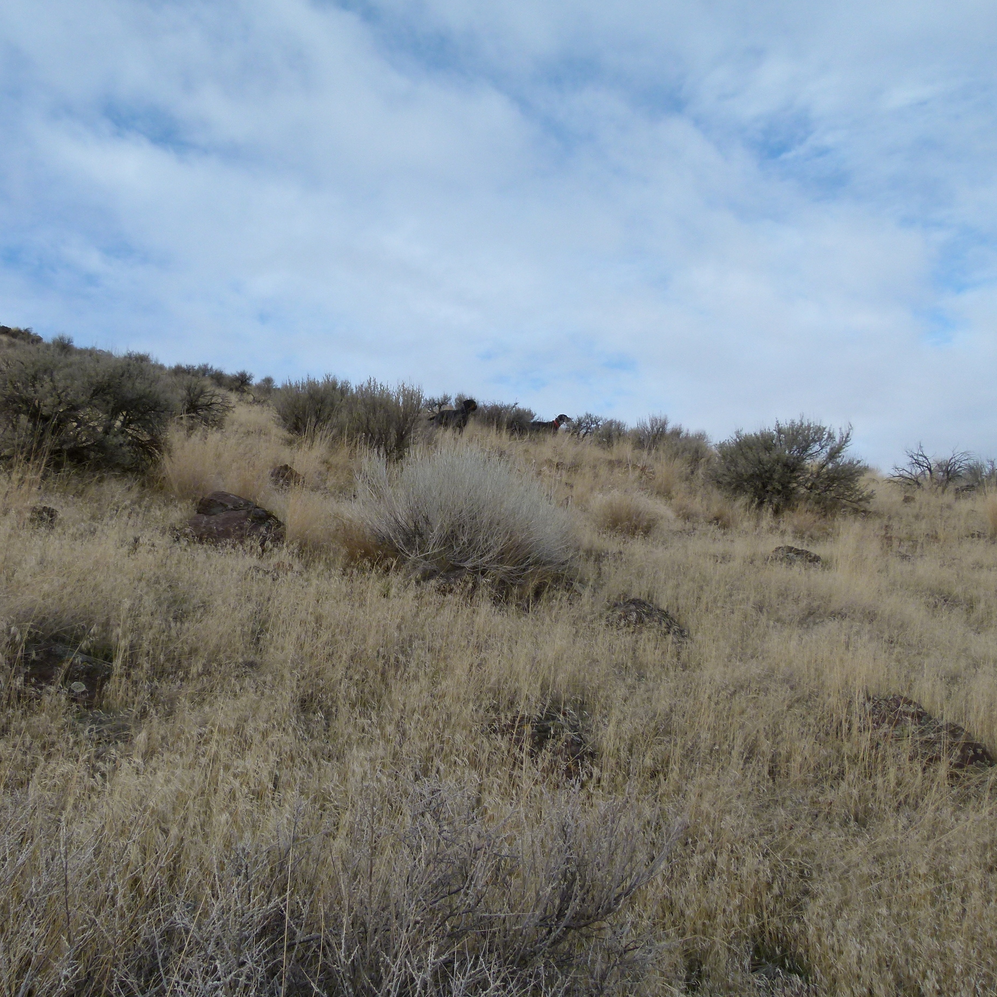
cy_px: 494
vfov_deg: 54.0
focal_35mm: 30
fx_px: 978
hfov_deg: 53.9
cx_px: 441
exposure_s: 1/800
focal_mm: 4.5
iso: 100
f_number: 4
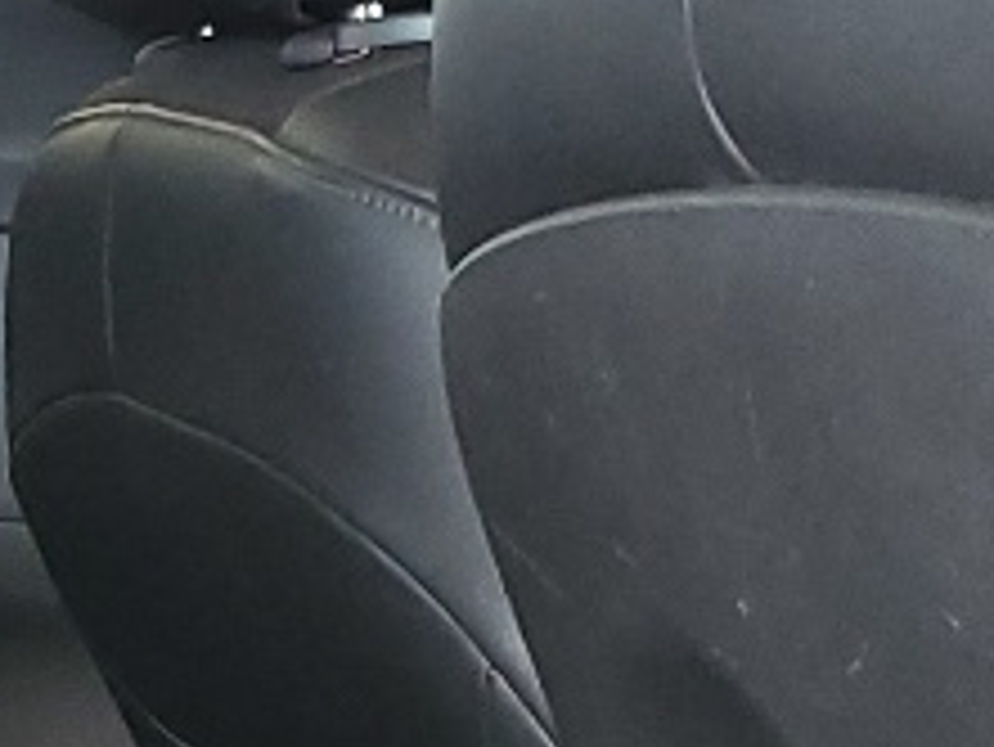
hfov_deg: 10.2
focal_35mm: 188
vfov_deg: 7.9
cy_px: 752
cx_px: -423
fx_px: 5401
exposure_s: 1/60.2
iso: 120
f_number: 1.5
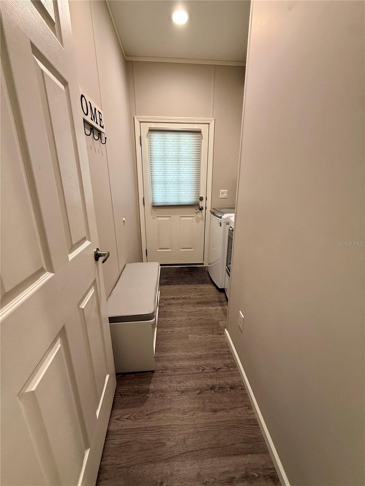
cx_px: 182
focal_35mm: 14
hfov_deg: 85.7
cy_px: 243
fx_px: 197
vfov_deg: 102.1
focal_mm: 2.22
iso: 200
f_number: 2.2
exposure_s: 1/60
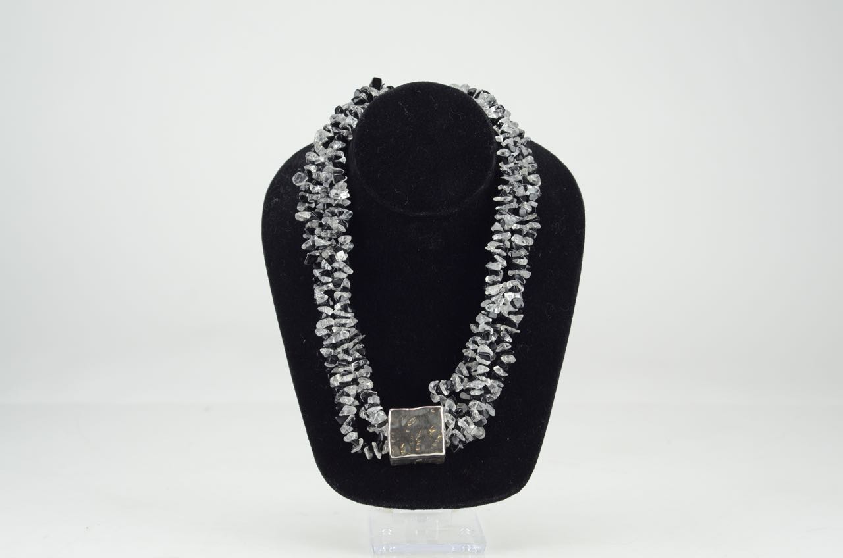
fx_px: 1753
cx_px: 422
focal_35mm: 75
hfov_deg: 27.0
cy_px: 279
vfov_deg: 18.1
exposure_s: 1/125
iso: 640
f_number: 5
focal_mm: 50
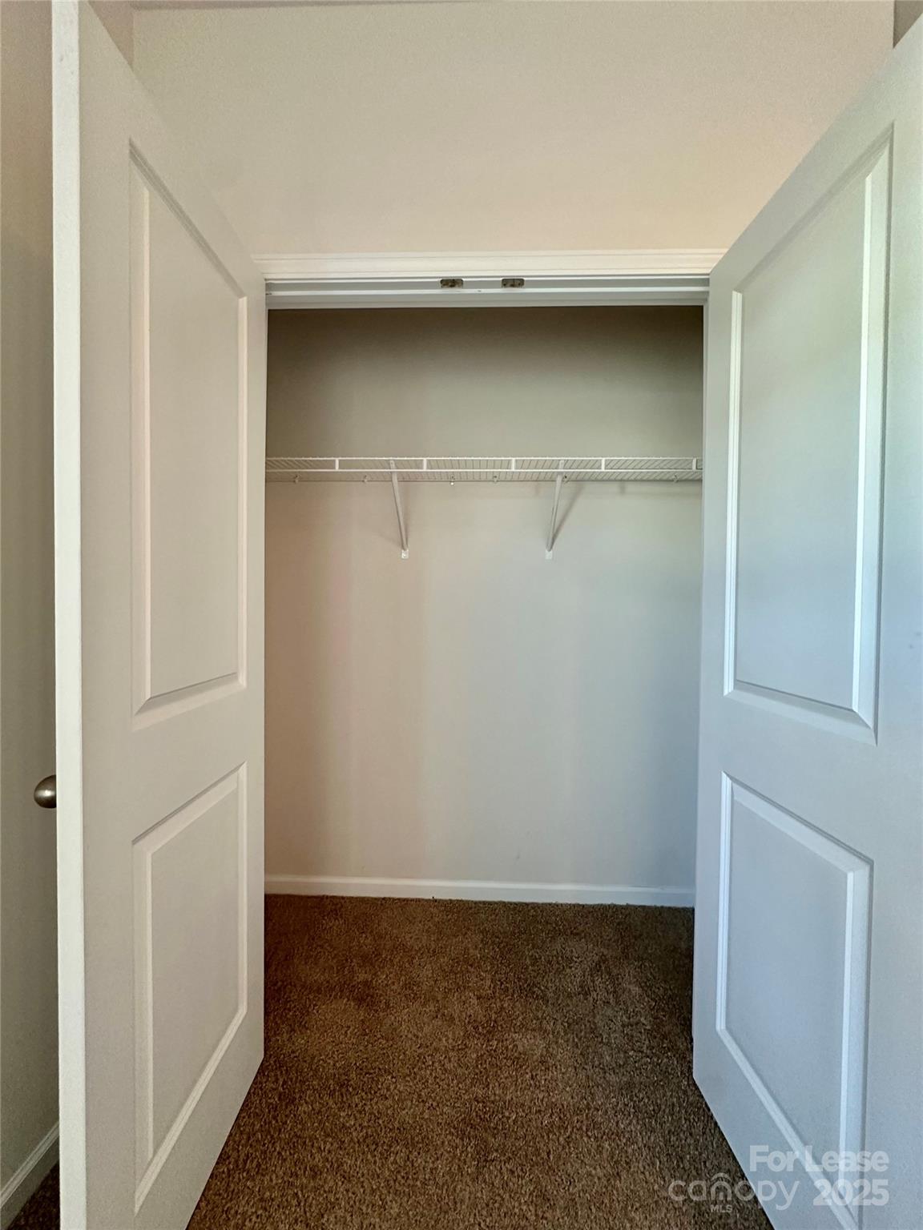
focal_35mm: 14
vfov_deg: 102.1
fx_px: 498
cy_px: 615
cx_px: 462
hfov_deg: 85.7
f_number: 2.2
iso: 400
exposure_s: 1/60
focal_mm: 2.22
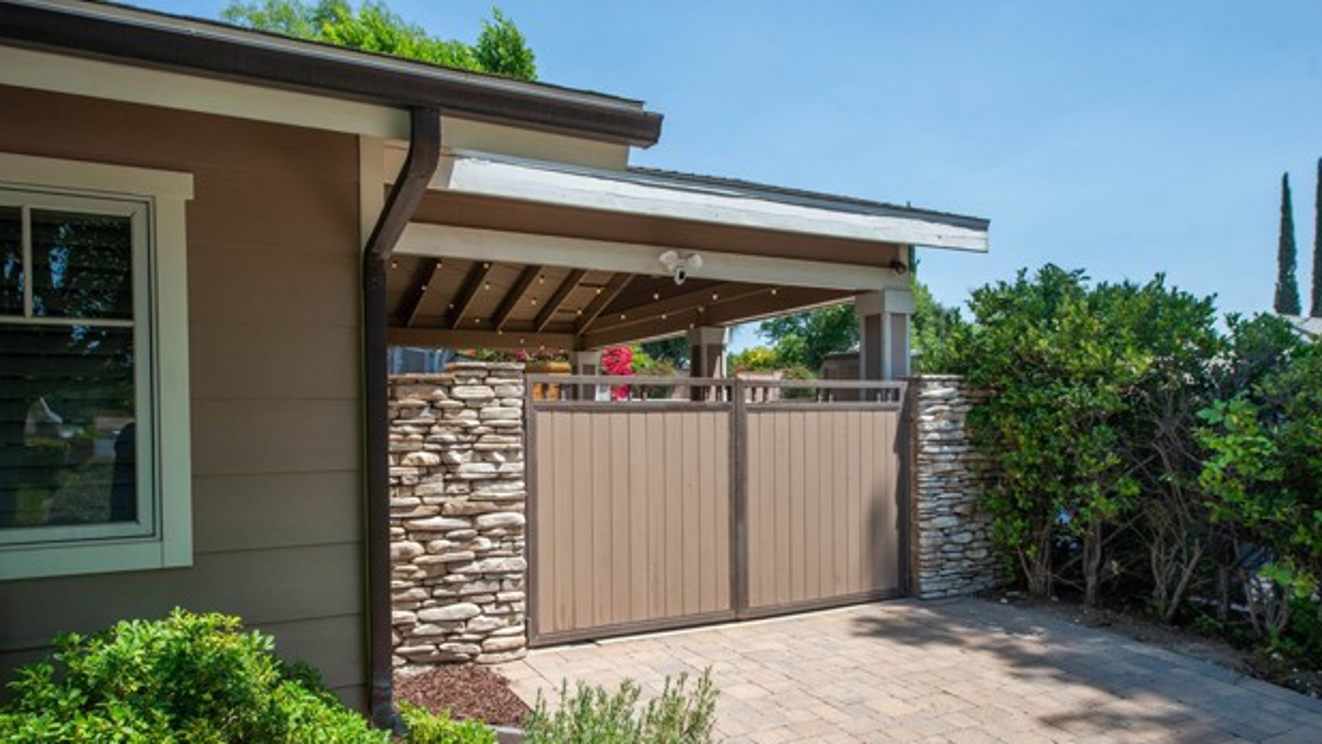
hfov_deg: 74.1
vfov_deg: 45.8
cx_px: 654
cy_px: 436
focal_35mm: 25
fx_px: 876
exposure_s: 1/1000
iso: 400
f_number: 7.1
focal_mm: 23
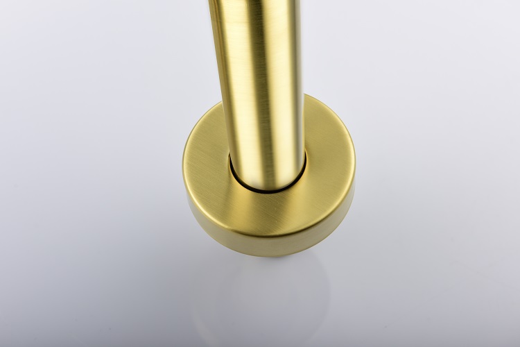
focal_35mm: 70
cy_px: 174
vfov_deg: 19.5
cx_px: 260
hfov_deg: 28.8
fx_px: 1011
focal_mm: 70
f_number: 10
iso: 64
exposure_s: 1/200
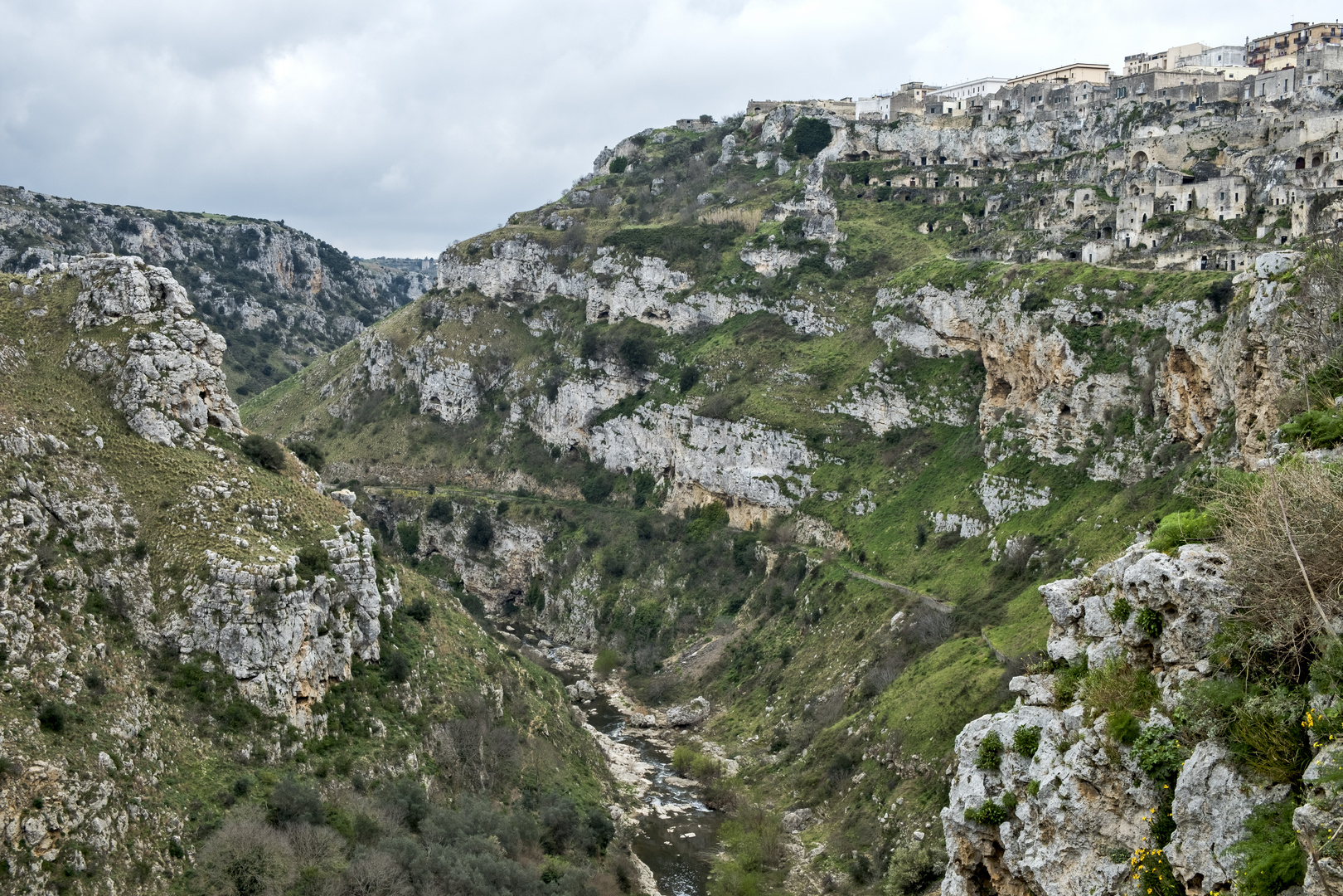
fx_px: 1604
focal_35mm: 43
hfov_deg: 45.4
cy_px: 448
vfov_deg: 31.2
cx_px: 672
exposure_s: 1/125
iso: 200
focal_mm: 28.9
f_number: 8
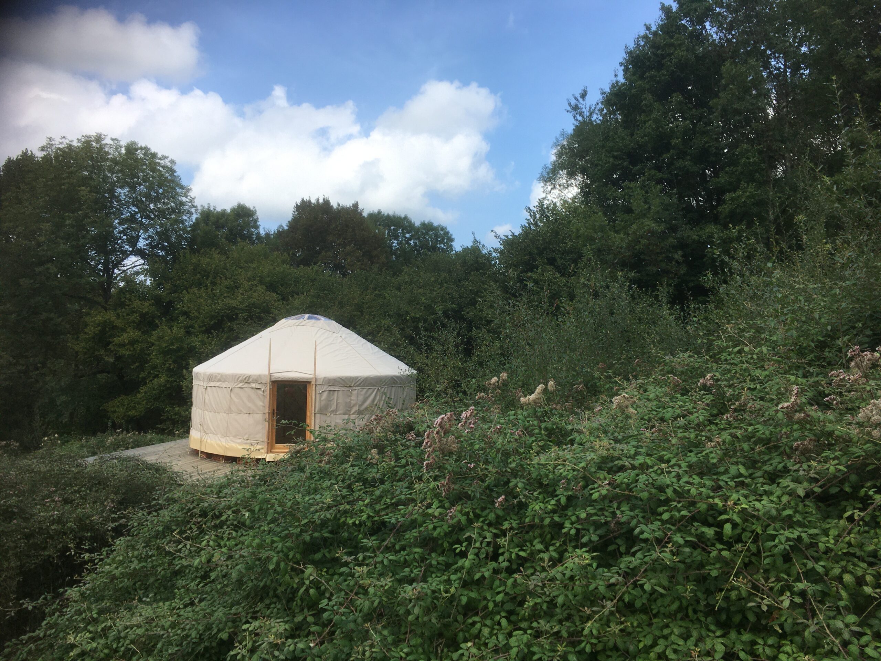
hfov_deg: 61.7
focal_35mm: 29
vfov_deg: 48.2
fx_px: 738
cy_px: 330
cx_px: 440
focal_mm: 4.15
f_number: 2.2
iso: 25
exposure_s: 1/1202
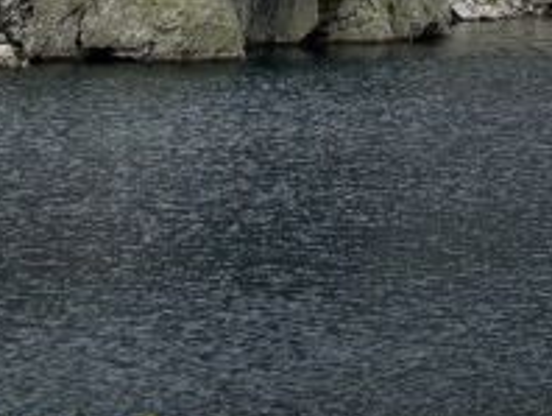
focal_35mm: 168
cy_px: -503
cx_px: 1229
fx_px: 2682
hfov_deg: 10.5
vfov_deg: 8.3
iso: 50
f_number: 1.6
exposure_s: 1/4425
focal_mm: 5.96
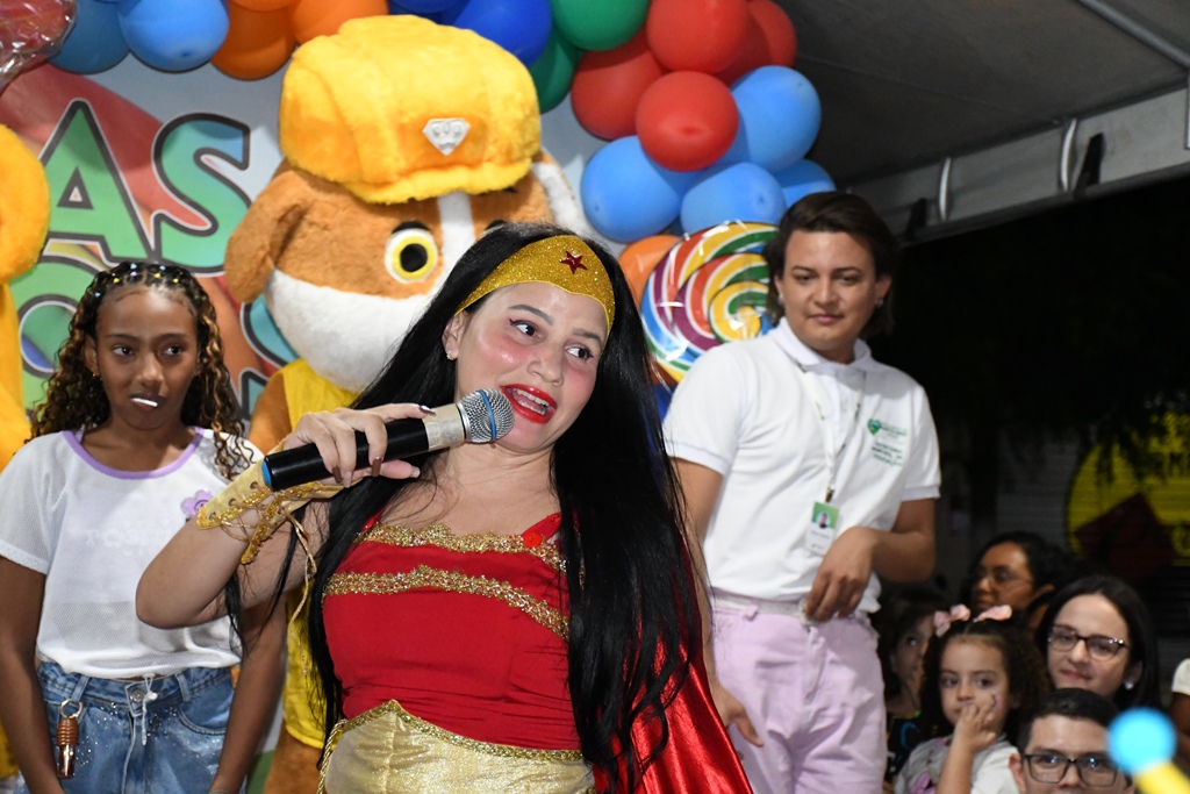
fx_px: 2579
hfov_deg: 26.0
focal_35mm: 78
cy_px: 397
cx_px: 595
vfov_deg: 17.5
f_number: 5
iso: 6400
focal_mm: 52
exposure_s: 1/200
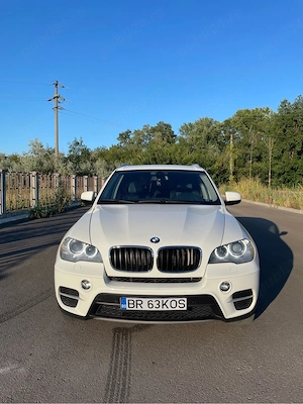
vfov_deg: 67.3
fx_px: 303
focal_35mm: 26
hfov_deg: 53.1
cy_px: 202
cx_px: 152
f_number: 1.6
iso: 32
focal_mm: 4.2
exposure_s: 1/2817
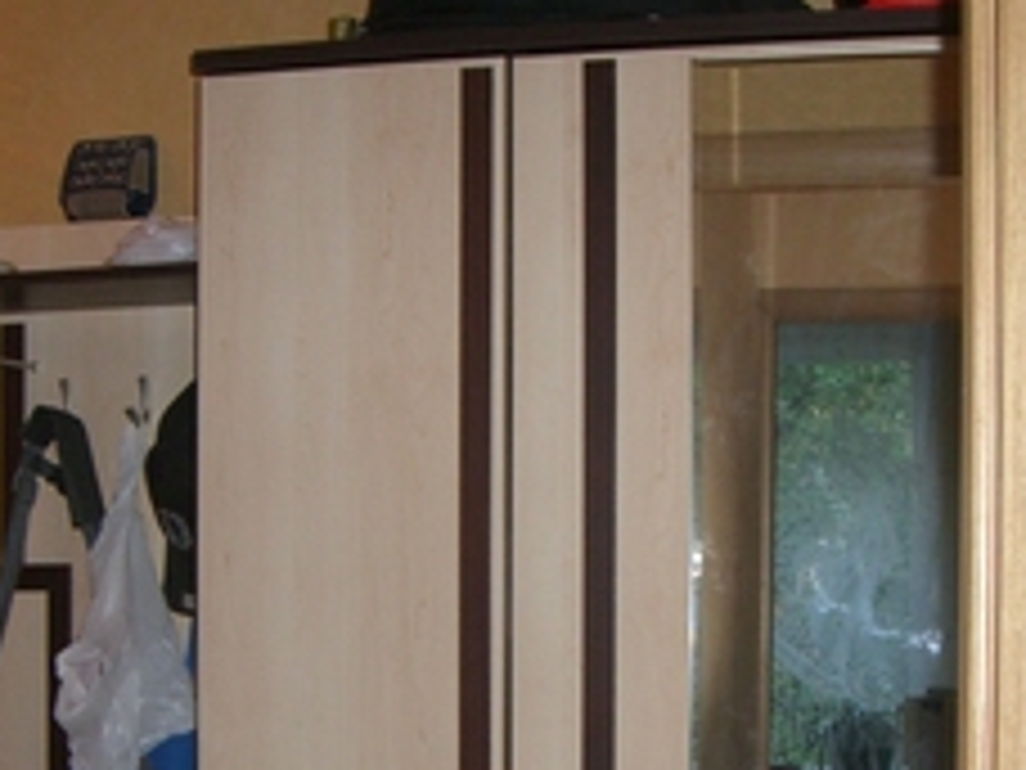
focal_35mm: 75
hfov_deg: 25.9
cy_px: 725
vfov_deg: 19.2
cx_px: 648
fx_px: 2223
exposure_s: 1/60
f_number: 2.7
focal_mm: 6.2
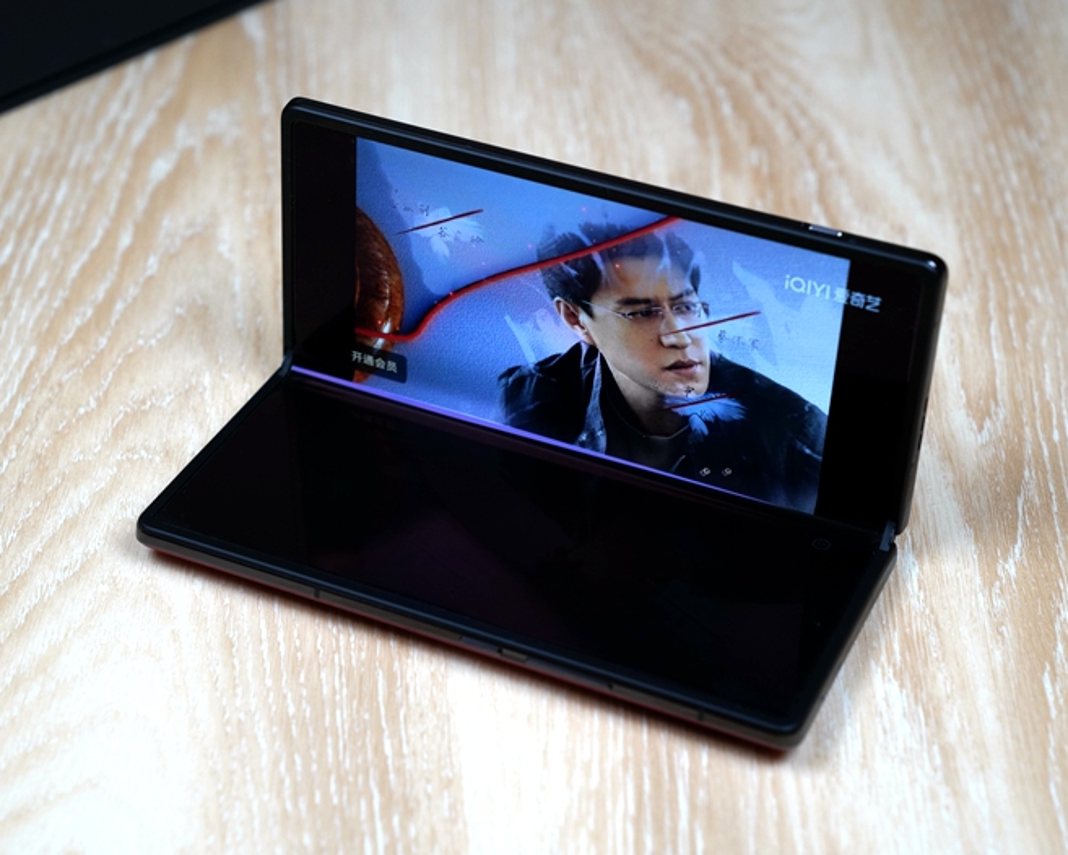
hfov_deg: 23.8
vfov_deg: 19.2
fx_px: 2529
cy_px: 429
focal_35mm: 80
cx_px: 535
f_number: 5.6
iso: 640
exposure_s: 1/320
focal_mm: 70
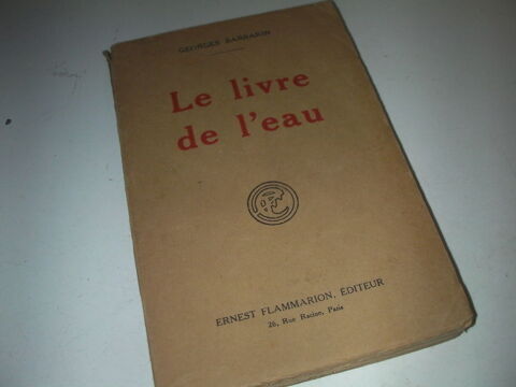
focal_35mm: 38
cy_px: 194
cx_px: 258
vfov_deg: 37.7
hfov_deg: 49.0
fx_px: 566
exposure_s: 1/30
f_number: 5.6
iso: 200
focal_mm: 6.3
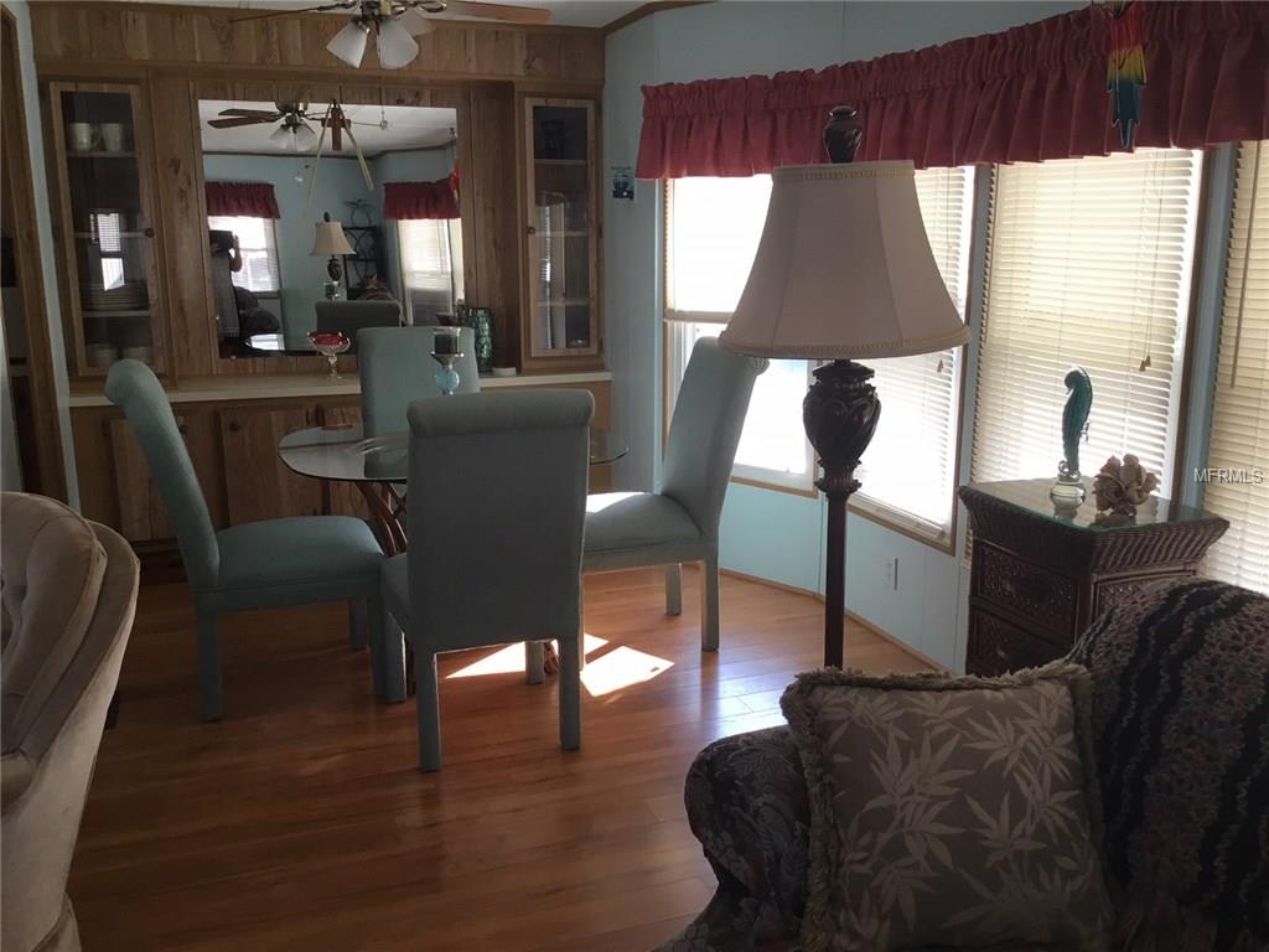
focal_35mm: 31
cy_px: 476
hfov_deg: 58.4
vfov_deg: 45.4
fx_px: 1136
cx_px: 634
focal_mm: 3.3
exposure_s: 1/40
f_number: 2.4
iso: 25
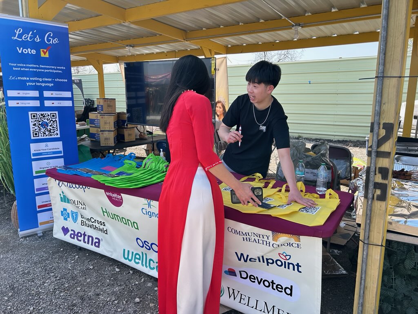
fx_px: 314
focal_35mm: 26
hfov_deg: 67.3
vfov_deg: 53.1
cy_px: 157
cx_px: 209
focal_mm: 5.7
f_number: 1.5
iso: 50
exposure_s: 1/917
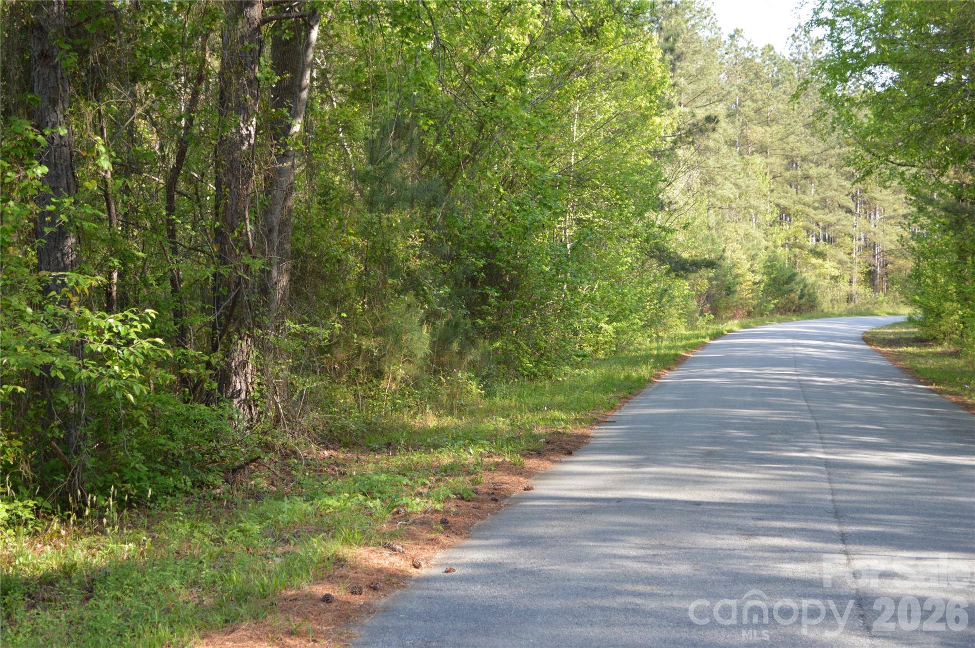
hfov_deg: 35.1
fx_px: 1542
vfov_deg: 23.7
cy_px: 324
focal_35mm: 57
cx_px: 488
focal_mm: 38
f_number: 5.6
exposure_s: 1/125
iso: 220
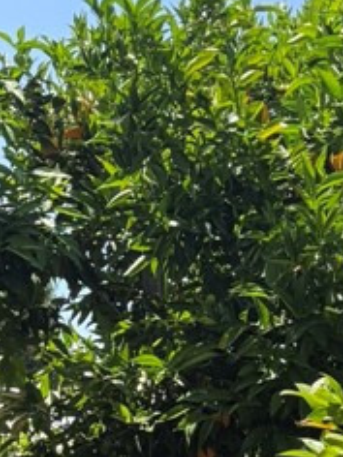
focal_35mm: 104
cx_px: 116
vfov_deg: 17.2
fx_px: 1374
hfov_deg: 14.2
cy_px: 676
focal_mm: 6.76
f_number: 1.78
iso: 100
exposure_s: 1/1230
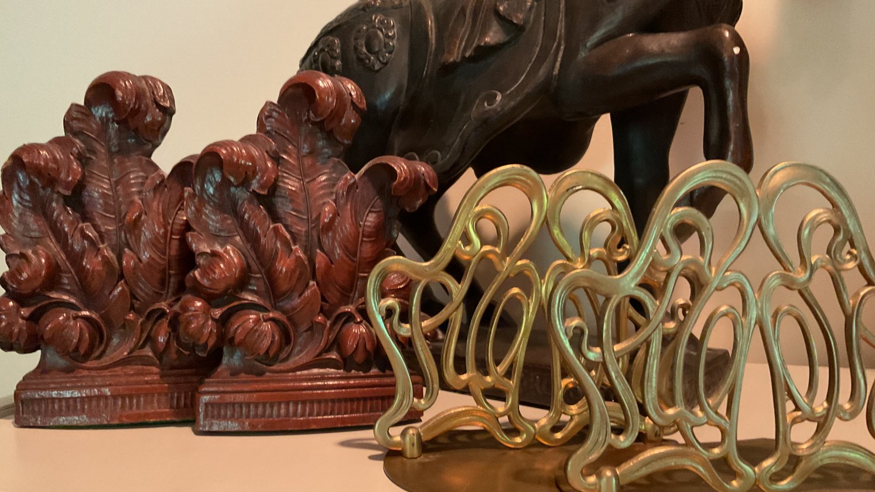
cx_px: 442
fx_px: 742
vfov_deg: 36.6
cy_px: 288
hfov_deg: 61.0
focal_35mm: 32
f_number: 1.8
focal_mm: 3
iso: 400
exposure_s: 1/30
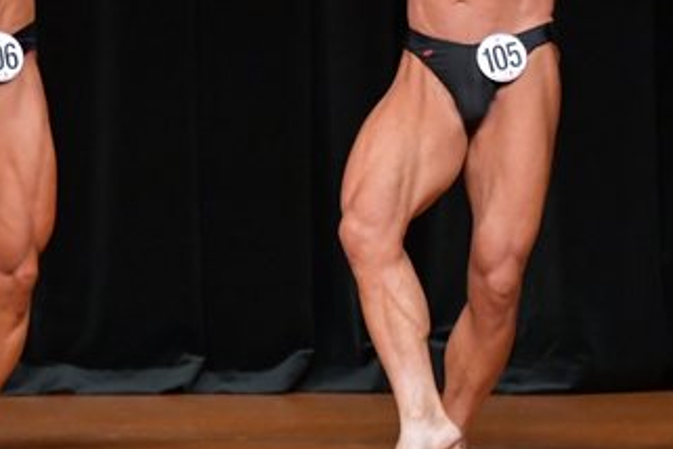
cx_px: 624
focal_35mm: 652
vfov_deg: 2.1
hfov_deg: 3.2
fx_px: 12188
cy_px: 122
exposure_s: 1/400
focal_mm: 180
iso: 5000
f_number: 5.6
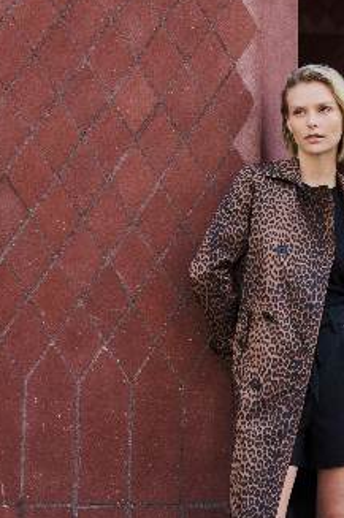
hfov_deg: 11.4
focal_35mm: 120
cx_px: 155
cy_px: 128
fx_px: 1725
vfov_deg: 17.0
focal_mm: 56
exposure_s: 1/160
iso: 125
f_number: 4
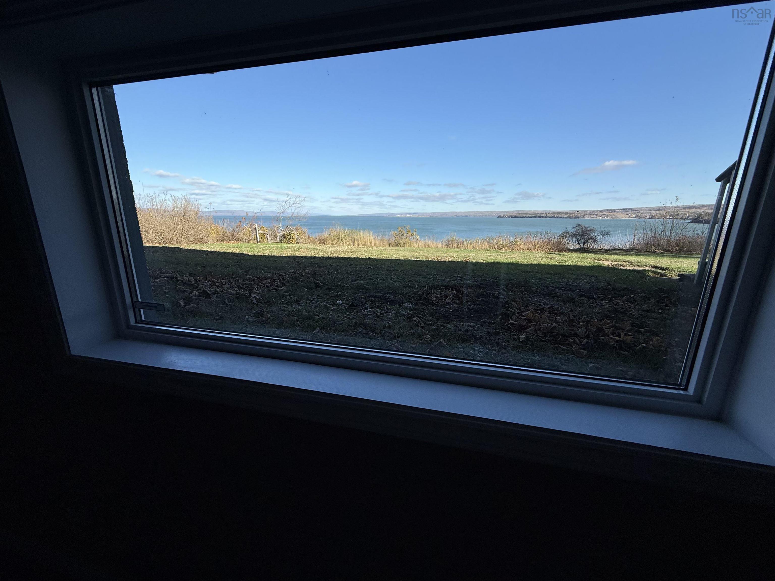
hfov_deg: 102.1
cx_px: 388
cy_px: 290
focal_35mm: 14
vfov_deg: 85.7
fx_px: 313
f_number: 2.2
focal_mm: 2.22
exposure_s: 1/1961
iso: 50
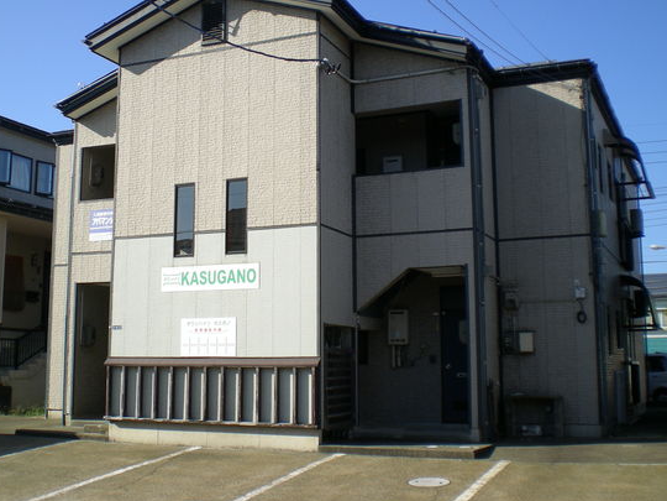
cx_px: 282
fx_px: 867
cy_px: 208
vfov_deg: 32.1
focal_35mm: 45
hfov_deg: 42.0
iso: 50
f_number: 4.6
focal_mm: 6.3
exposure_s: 1/265
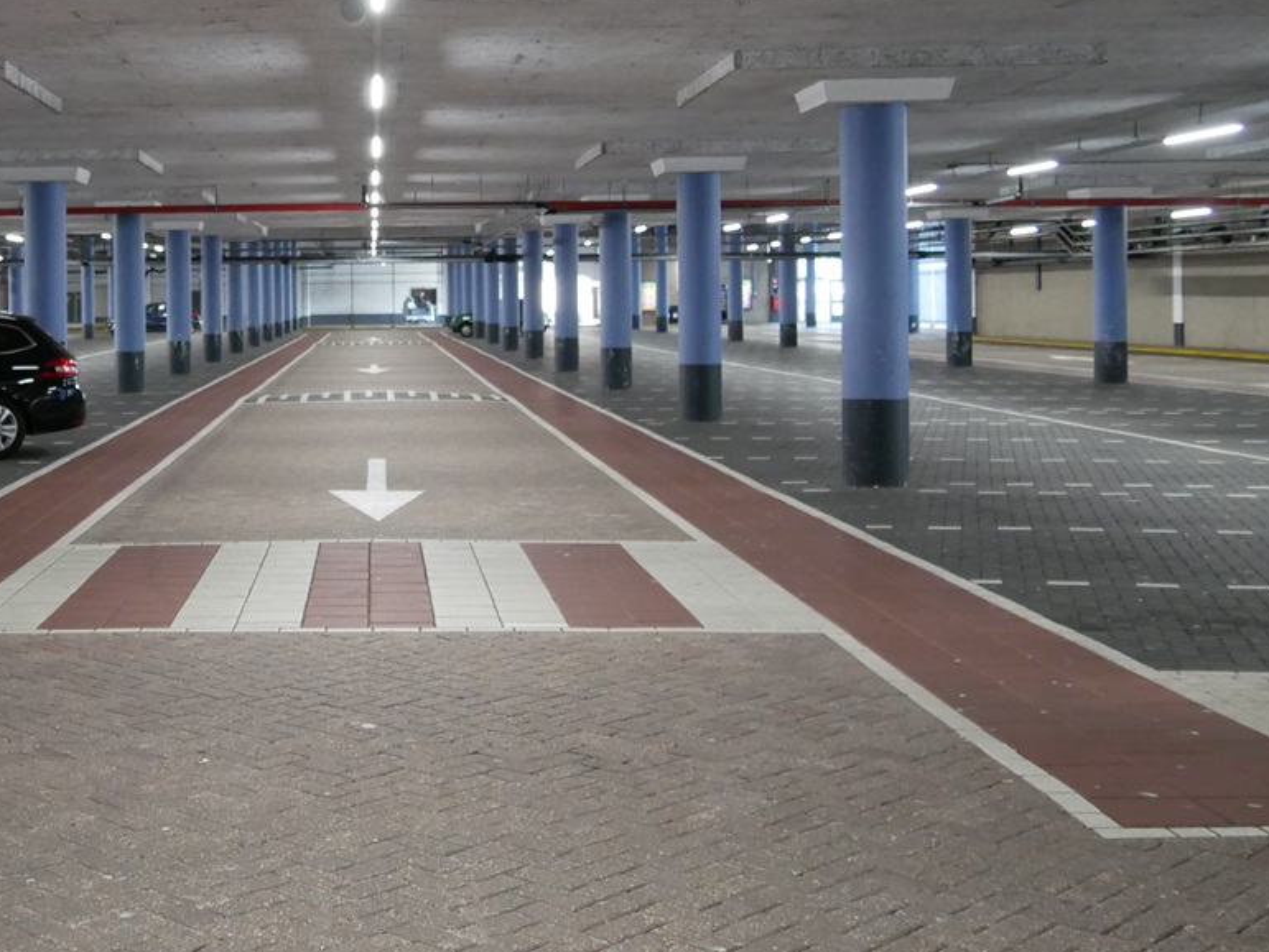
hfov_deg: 36.8
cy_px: 314
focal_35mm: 50
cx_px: 253
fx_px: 1834
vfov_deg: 28.9
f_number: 3.5
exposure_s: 1/60
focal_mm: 14
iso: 1250
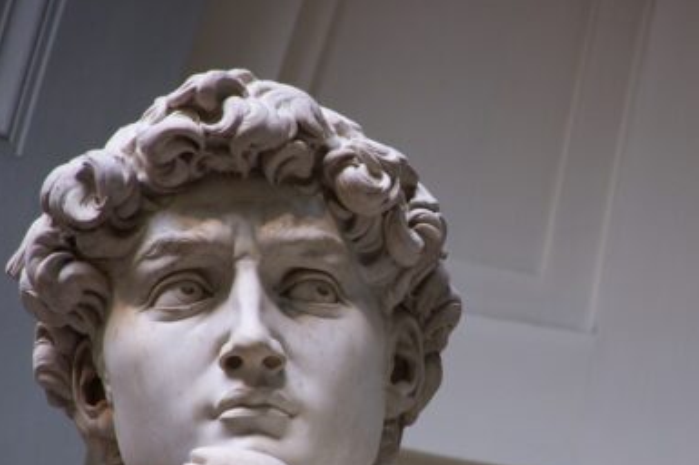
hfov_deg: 4.4
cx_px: 447
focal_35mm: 467
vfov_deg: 2.9
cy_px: 355
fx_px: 9060
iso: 800
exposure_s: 1/40
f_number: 6.3
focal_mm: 200
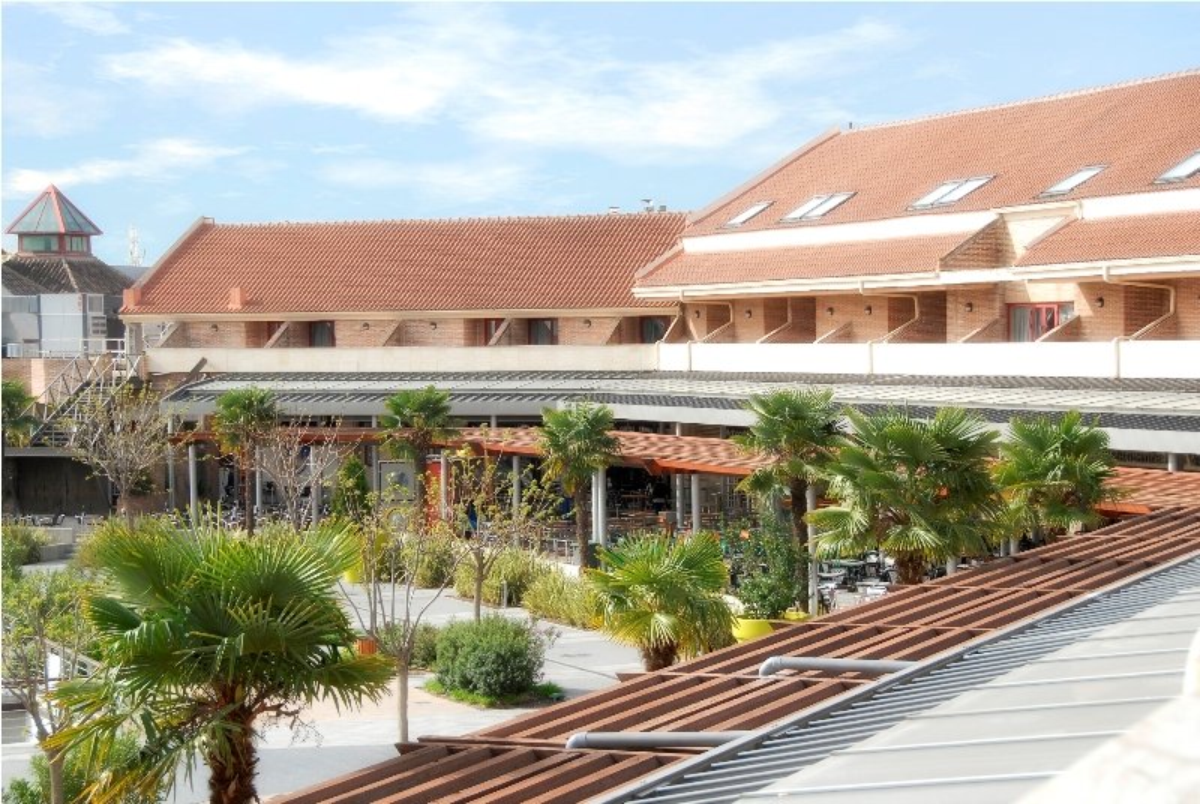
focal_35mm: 82
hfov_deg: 24.6
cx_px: 600
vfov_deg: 16.6
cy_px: 402
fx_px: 2754
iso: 100
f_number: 5
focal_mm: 55
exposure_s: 1/160
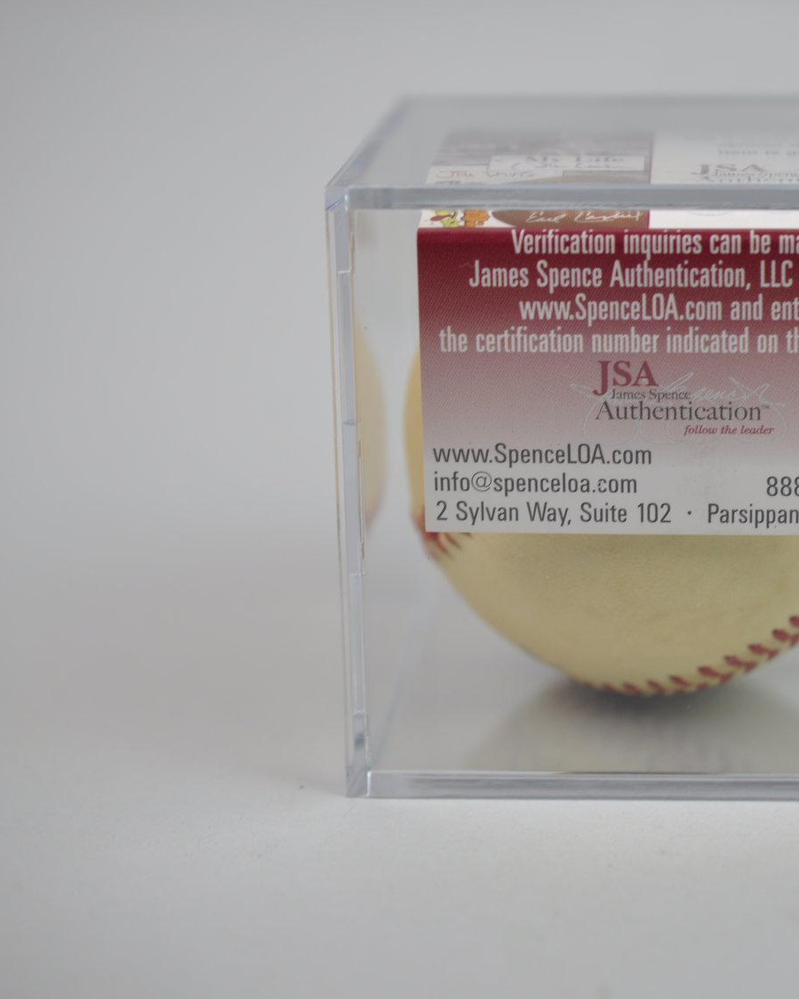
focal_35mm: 85
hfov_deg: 17.9
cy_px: 499
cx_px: 645
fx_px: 2512
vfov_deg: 22.5
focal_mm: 40
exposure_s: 1/60
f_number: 4
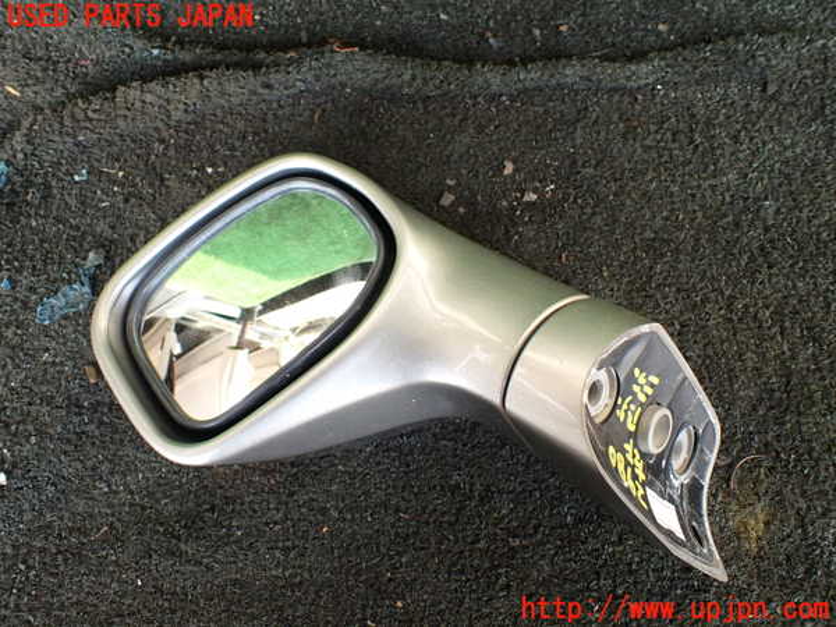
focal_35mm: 30
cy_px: 314
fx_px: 725
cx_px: 418
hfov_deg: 60.0
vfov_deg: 46.8
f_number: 2.3
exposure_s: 1/125
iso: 250
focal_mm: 5.4
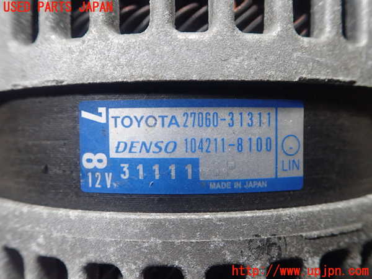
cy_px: 140
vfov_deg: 46.8
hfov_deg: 60.0
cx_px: 186
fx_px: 322
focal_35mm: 30
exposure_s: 1/125
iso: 640
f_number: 2.3
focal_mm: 5.5
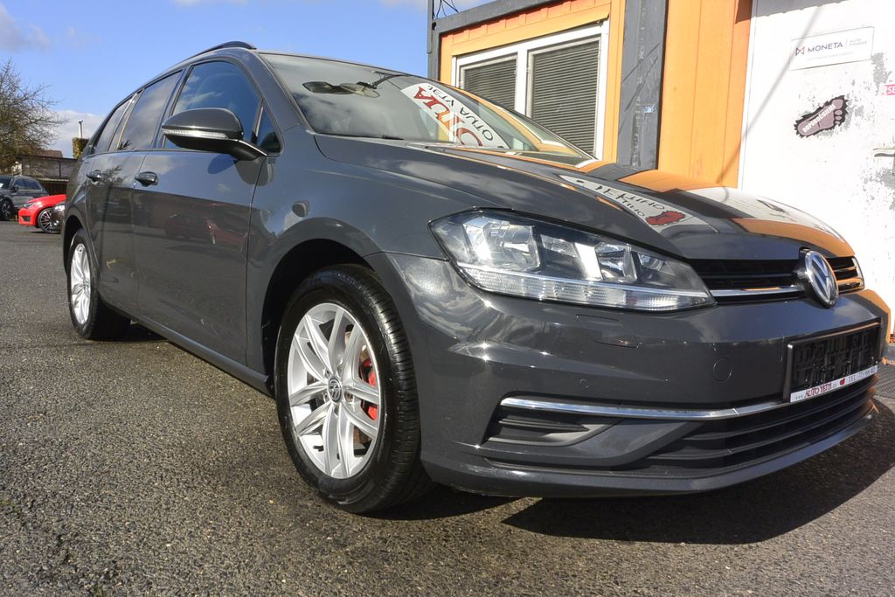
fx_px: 671
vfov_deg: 47.9
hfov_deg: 67.4
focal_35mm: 27
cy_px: 298
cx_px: 448
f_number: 11
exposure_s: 1/250
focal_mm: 10
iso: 160
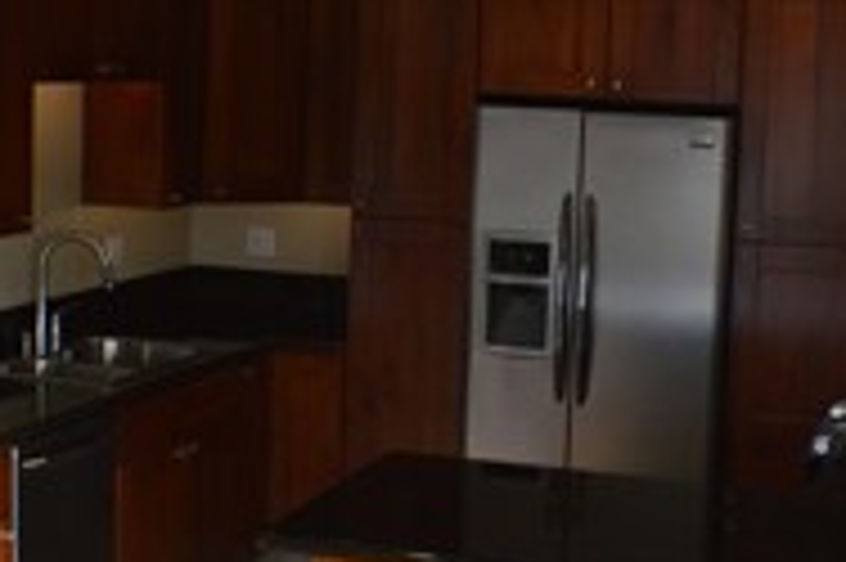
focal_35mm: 92
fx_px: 2160
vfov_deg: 14.8
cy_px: 232
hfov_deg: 22.2
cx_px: 454
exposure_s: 1/50
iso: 400
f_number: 8
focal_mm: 18
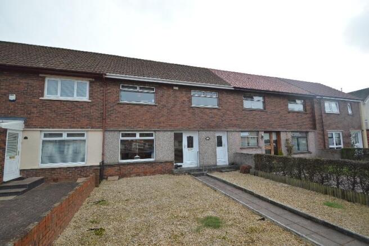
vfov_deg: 77.2
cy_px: 123
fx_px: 154
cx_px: 184
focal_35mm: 15
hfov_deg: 100.4
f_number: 5
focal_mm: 10
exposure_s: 1/1250
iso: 400
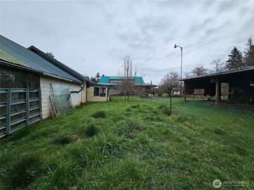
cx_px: 127
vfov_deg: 89.9
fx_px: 95
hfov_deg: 106.2
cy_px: 95
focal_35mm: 13
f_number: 2.2
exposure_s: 1/2600
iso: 50
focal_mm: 2.2
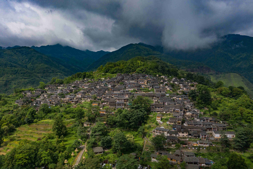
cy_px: 84
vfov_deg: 46.4
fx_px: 197
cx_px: 126
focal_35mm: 28
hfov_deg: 65.5
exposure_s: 1/4000
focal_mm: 10.26
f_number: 2.8
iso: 100
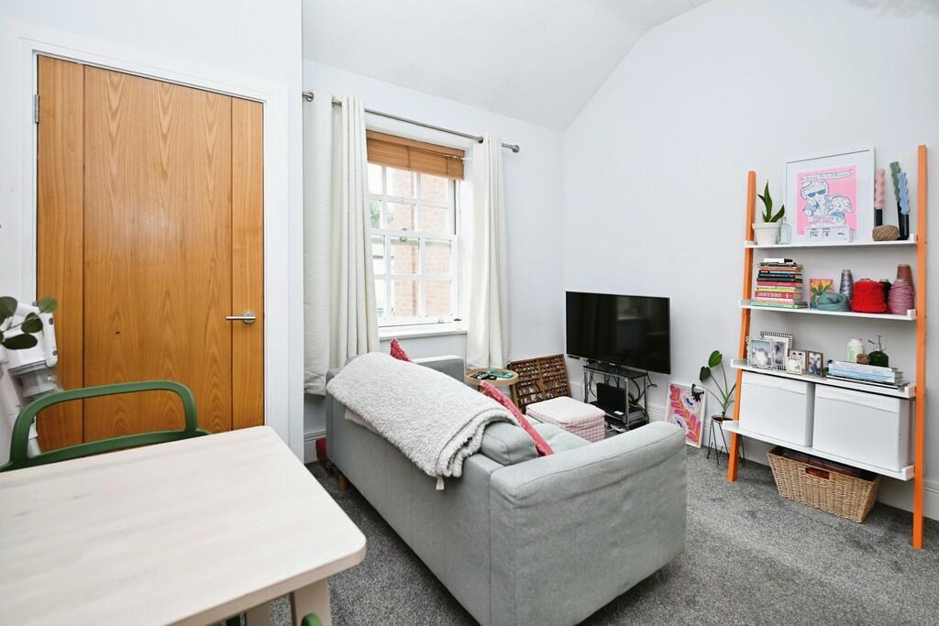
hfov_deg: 95.0
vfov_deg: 72.1
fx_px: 430
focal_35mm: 16
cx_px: 470
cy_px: 313
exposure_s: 1/60
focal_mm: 16.5
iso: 320
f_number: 4
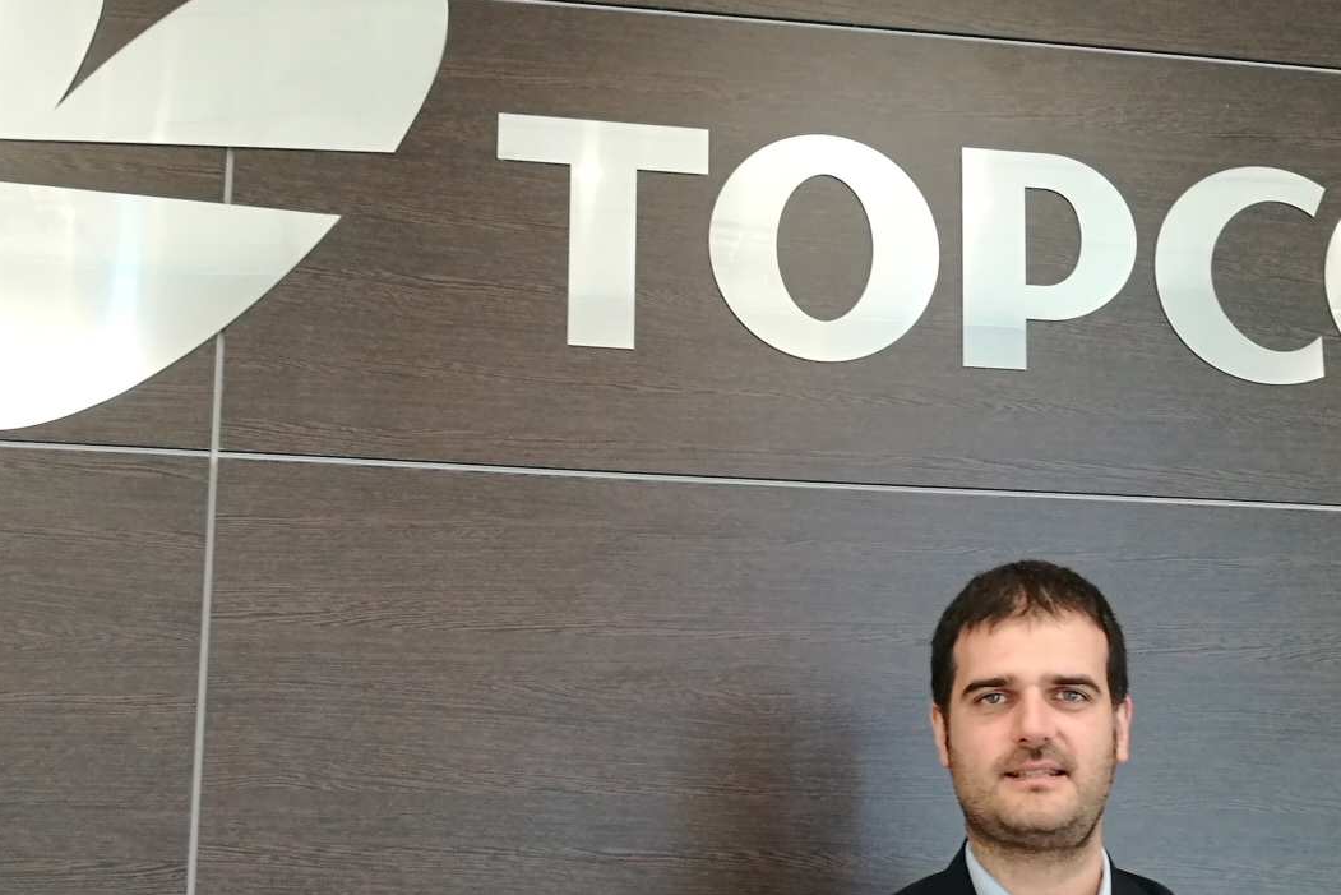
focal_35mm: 53
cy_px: 642
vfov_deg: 25.3
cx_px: 729
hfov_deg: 37.5
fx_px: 1974
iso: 200
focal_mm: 4.5
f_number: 2.2
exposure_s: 1/30
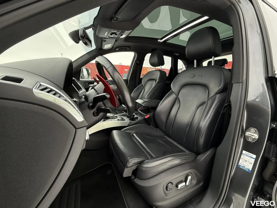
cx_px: 138
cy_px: 104
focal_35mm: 14
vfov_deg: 85.7
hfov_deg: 102.1
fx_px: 112
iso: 100
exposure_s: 1/99
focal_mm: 2.22
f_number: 2.2
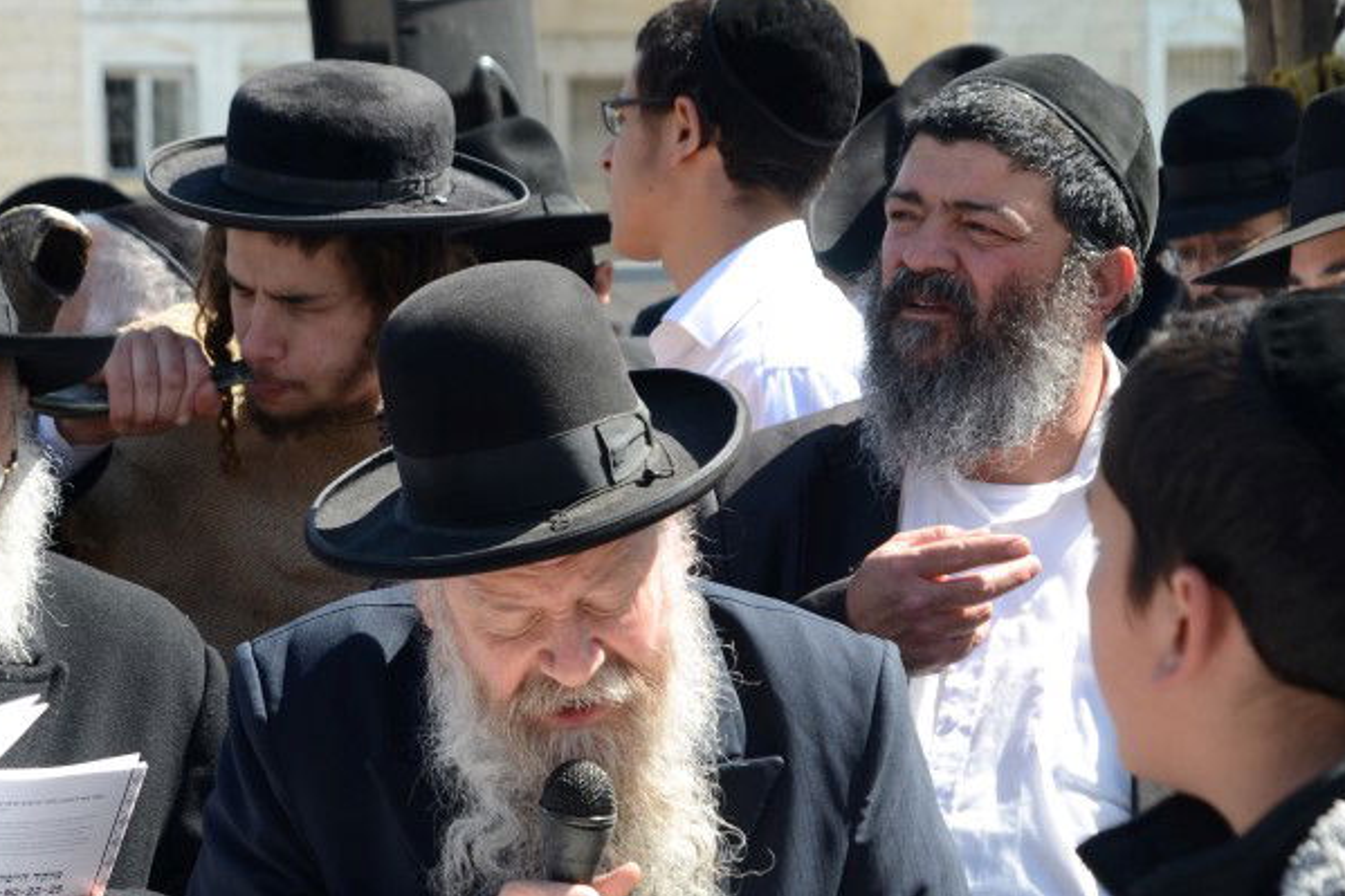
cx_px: 550
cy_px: 591
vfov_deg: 9.5
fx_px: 5416
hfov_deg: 14.2
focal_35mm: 145
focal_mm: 50
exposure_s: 1/200
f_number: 6.3
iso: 100
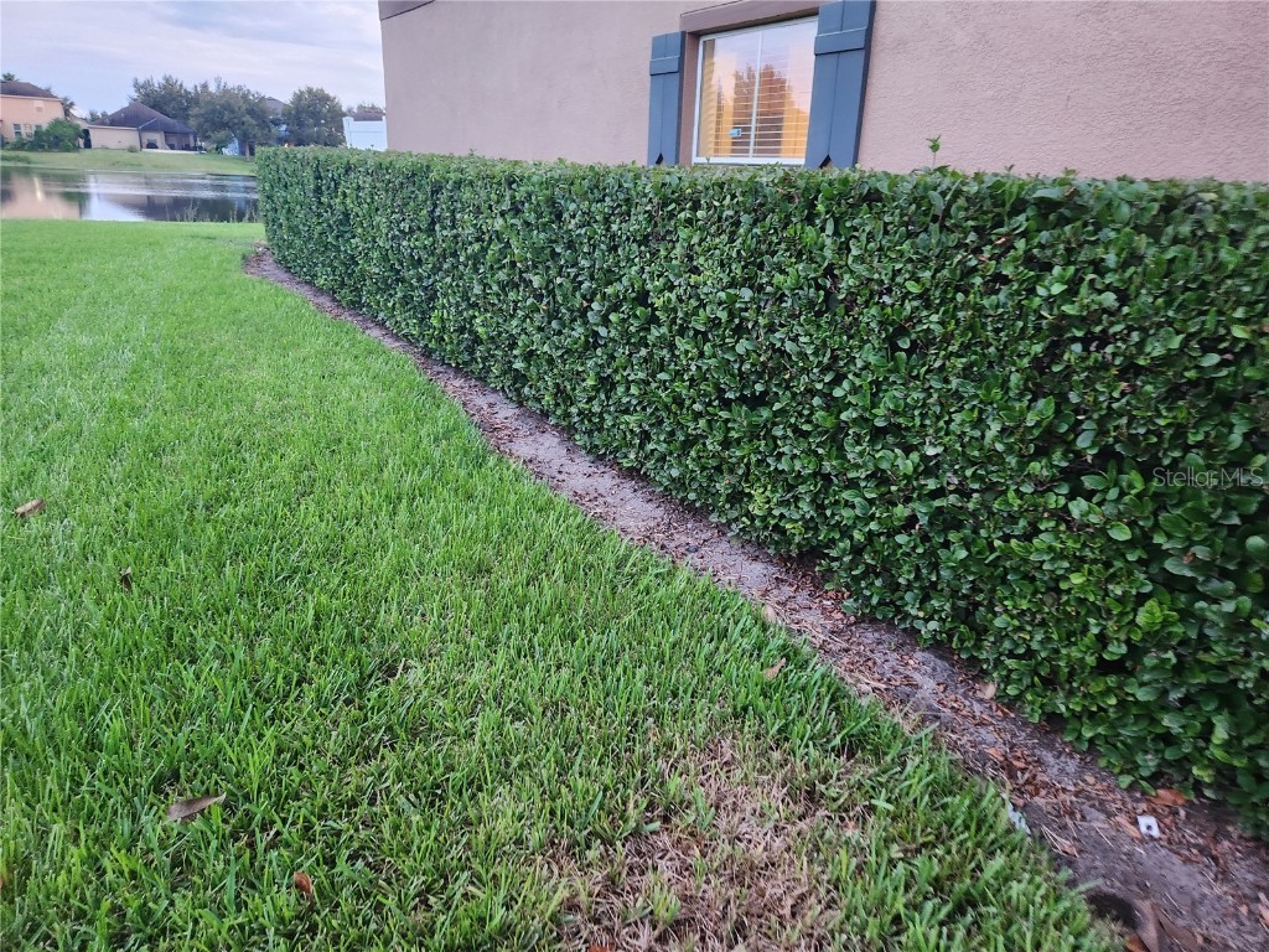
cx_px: 634
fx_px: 843
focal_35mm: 23
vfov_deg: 58.9
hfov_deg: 73.9
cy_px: 476
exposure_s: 1/60
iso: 640
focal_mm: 5.4
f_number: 1.8
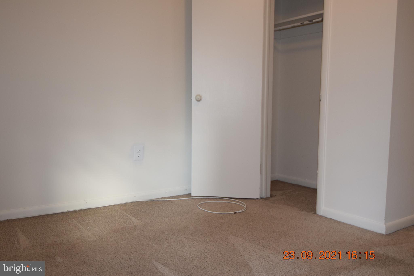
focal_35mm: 33
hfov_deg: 57.2
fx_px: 379
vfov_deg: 40.0
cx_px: 207
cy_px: 138
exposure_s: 1/100
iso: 800
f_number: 5
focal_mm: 22
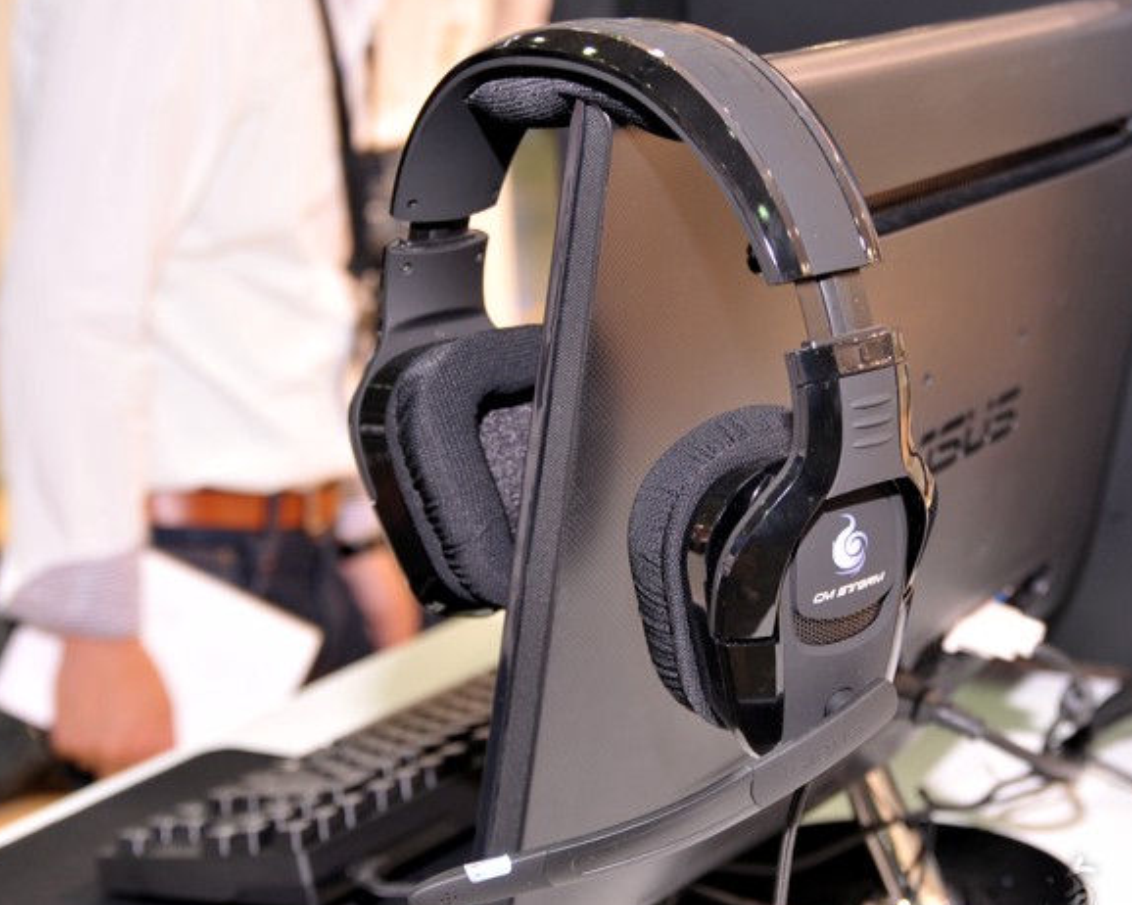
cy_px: 476
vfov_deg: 21.0
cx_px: 658
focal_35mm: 73
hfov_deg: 26.0
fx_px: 2445
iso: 400
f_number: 4.5
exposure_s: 1/50
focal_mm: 40
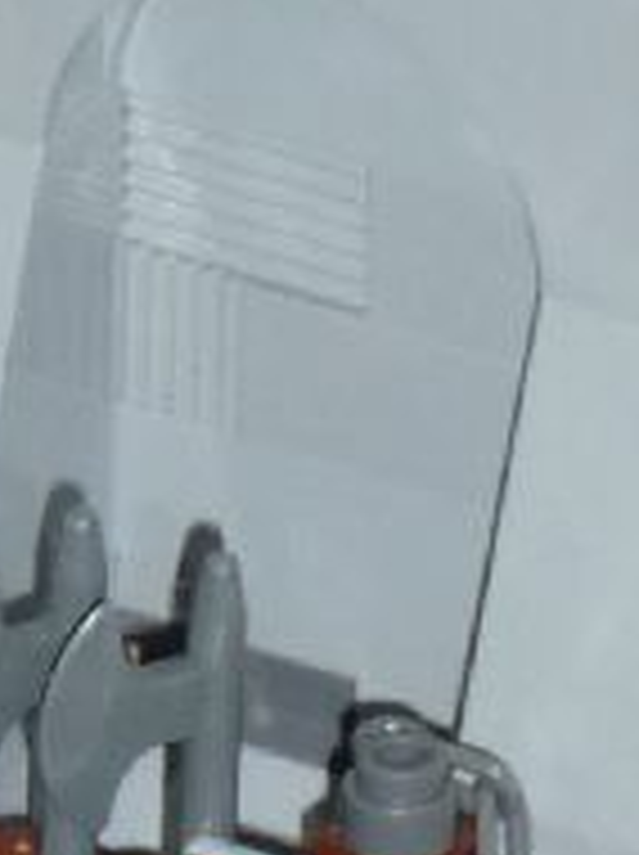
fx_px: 21313
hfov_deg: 1.7
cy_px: 2254
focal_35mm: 864
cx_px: -1480
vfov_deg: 2.3
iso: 160
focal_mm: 21.8
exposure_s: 1/40
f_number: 4.7
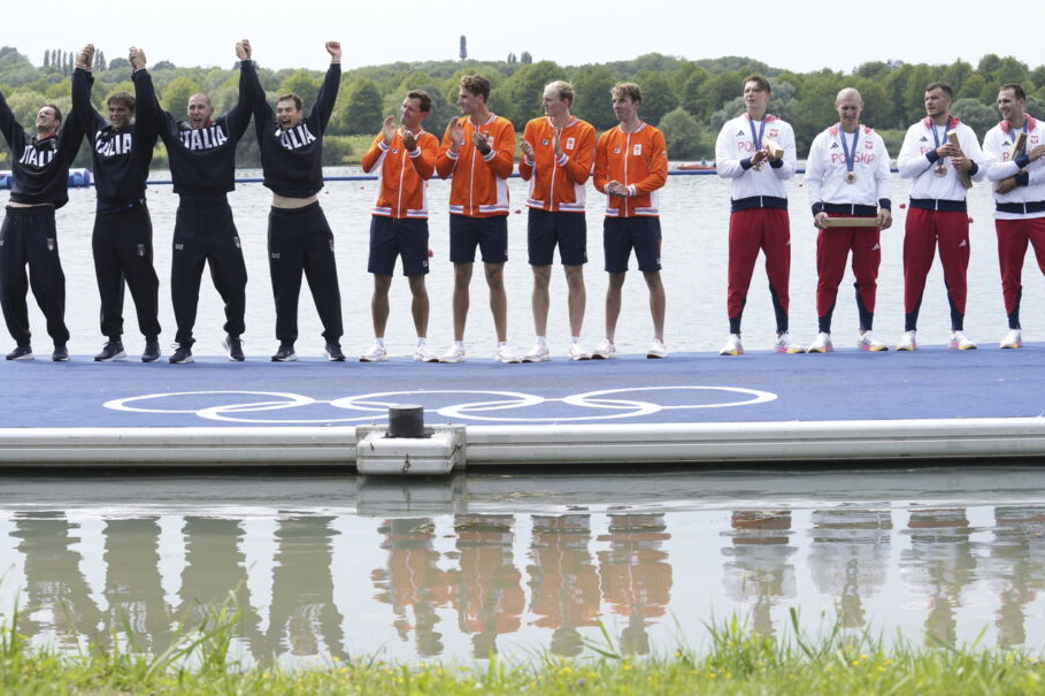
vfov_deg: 17.7
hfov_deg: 26.3
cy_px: 332
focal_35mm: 77
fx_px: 2234
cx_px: 512
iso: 320
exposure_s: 1/640
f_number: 6.3
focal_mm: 70
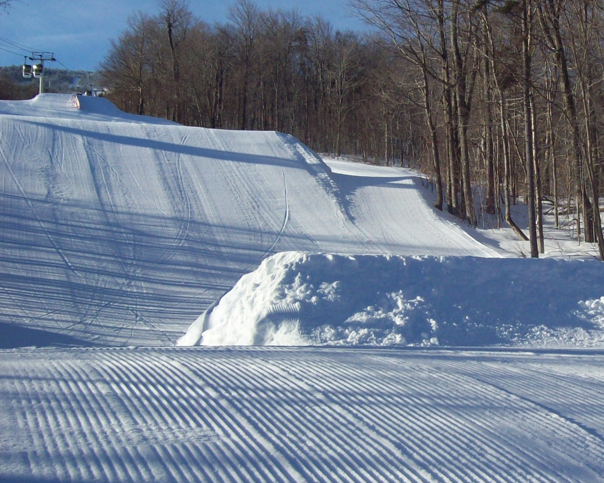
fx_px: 1108
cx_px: 521
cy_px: 219
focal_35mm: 62
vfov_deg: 24.6
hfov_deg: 29.5
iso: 80
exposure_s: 1/654
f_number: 4.8
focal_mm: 6
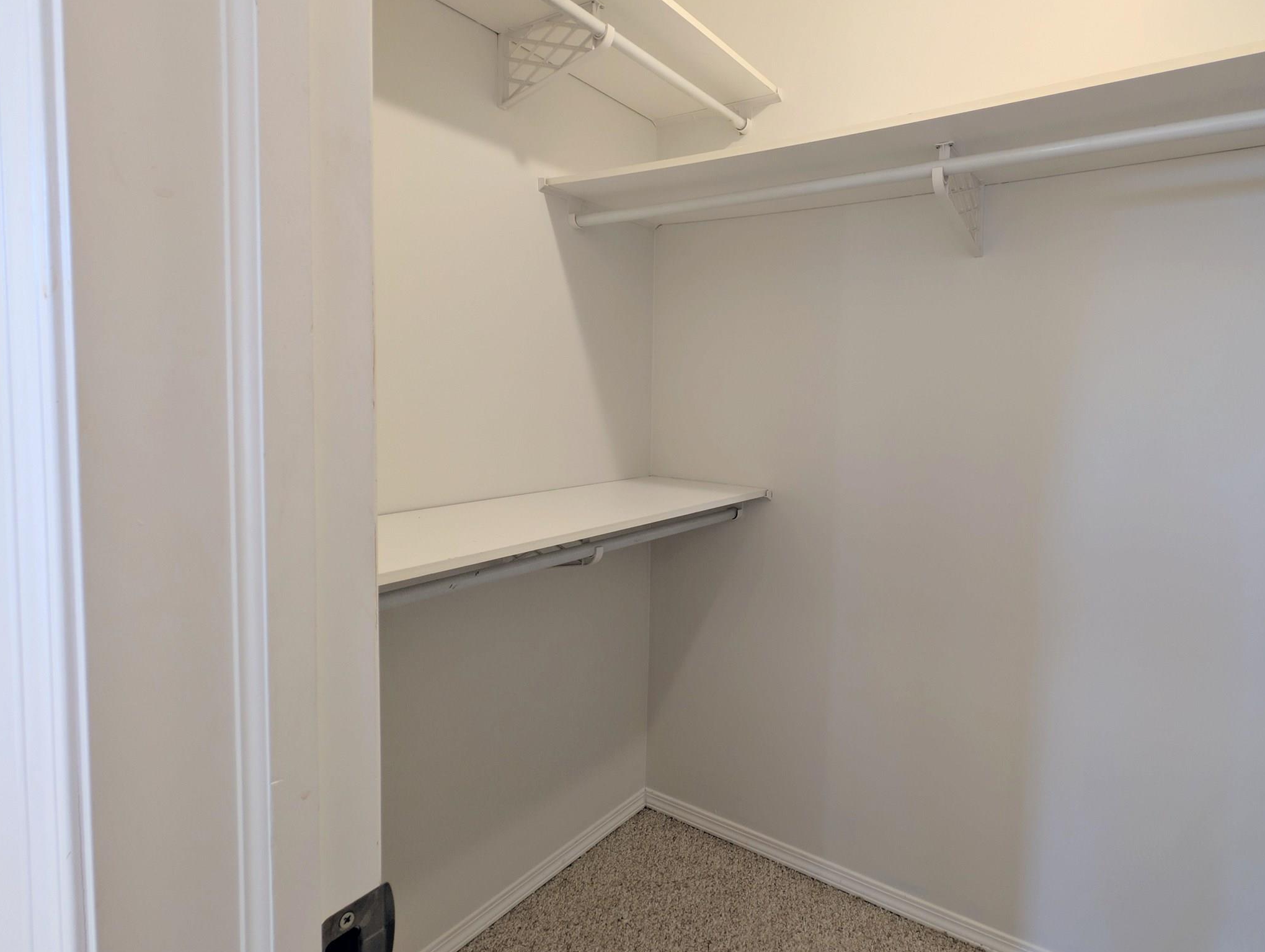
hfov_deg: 86.3
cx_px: 773
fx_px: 659
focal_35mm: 18
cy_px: 434
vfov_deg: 71.6
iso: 51
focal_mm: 2.23
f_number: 1.95
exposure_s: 1/15
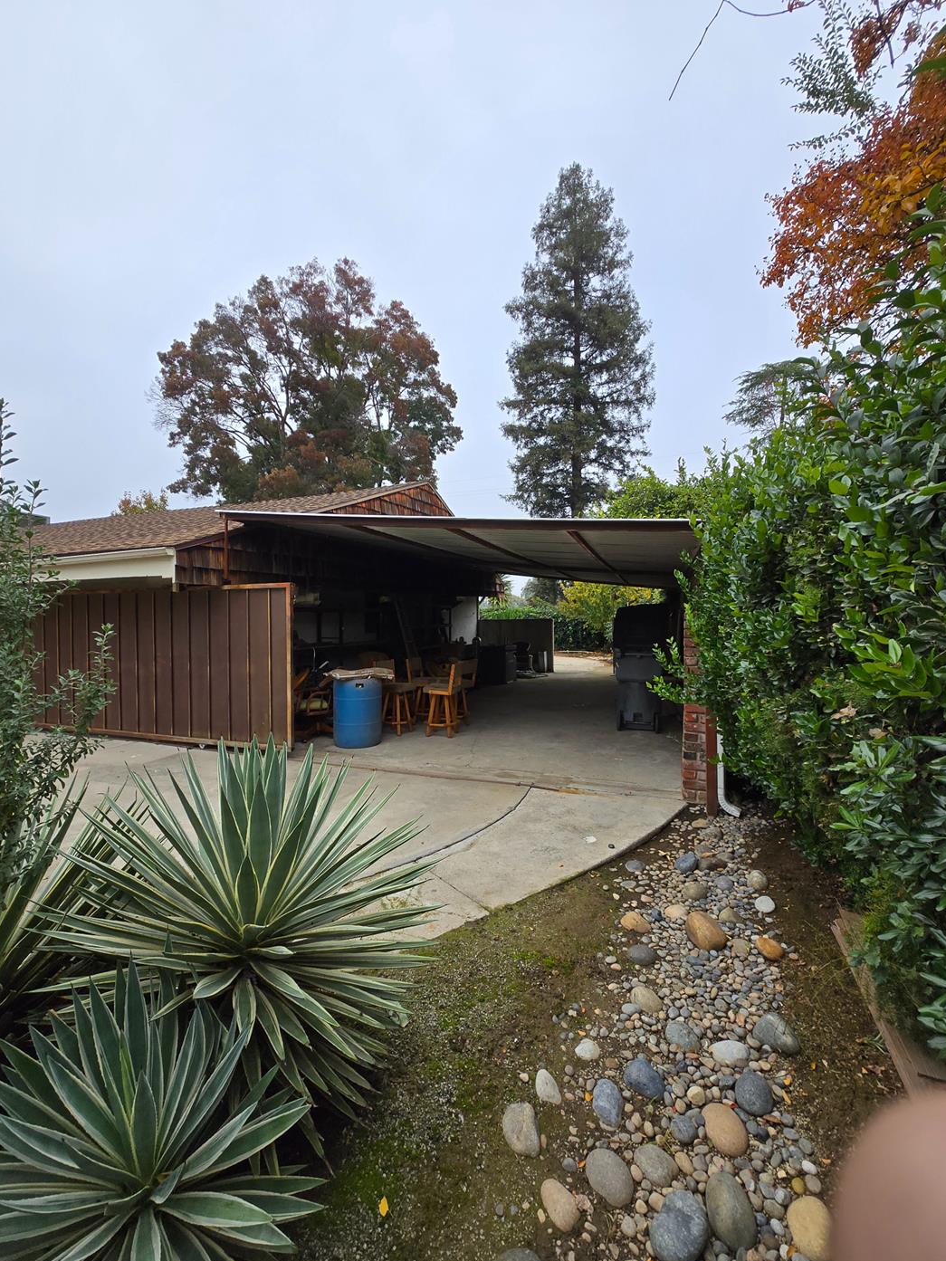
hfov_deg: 85.7
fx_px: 510
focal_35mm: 14
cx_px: 465
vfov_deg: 102.1
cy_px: 621
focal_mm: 1.7
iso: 25
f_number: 2.2
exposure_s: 1/252
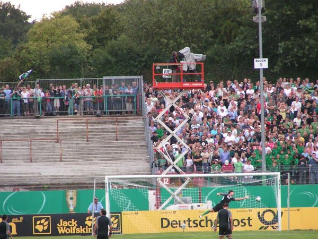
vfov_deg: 3.9
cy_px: 120
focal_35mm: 380
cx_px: 159
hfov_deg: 5.2
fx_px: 3491
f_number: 3.5
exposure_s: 1/400
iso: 200
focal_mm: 58
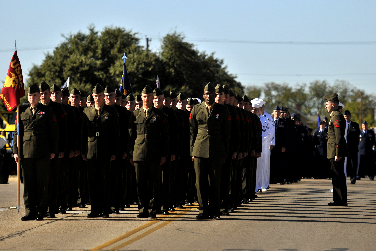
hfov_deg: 10.2
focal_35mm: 202
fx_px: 2115
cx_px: 188
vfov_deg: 6.8
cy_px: 126
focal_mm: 135
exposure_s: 1/6400
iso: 200
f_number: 2.8
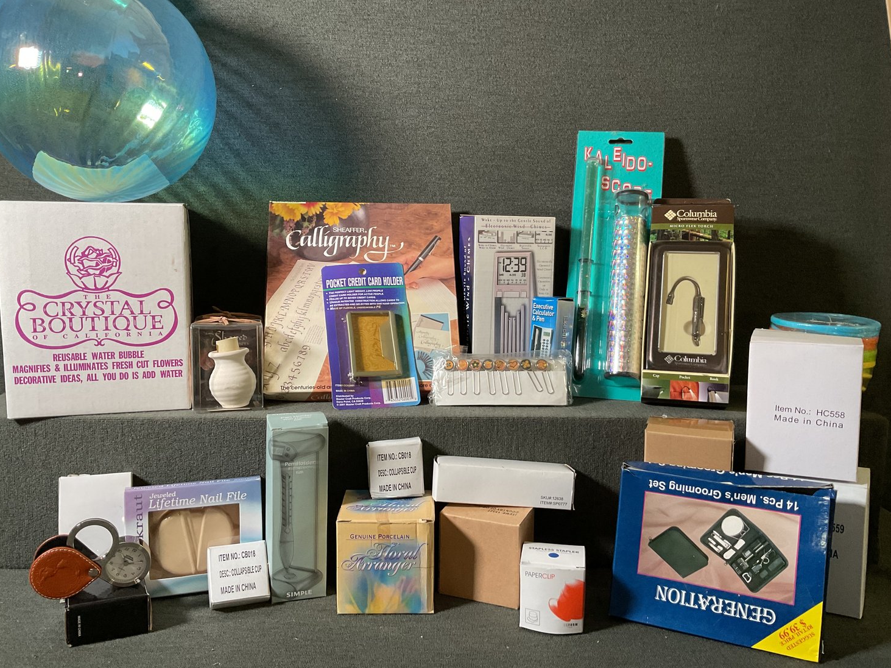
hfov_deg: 60.0
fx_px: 772
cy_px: 335
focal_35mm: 30
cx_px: 447
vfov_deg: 46.8
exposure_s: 1/60
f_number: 1.8
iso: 100
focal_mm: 3
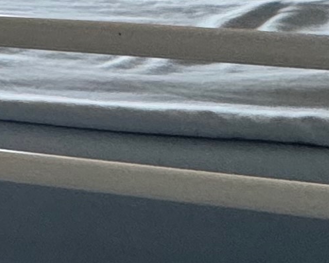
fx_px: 1081
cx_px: -517
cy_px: 15
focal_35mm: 111
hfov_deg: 12.5
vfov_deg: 13.7
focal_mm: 2.22
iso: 250
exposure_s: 1/99
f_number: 2.2
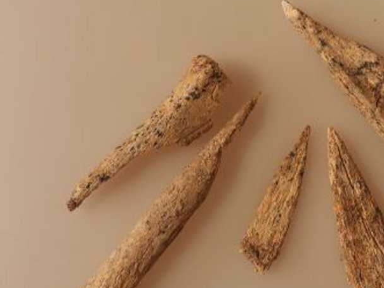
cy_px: 163
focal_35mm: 74
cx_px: 232
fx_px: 821
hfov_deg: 26.3
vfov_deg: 19.9
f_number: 3.2
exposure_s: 1/400
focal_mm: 6.2
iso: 100
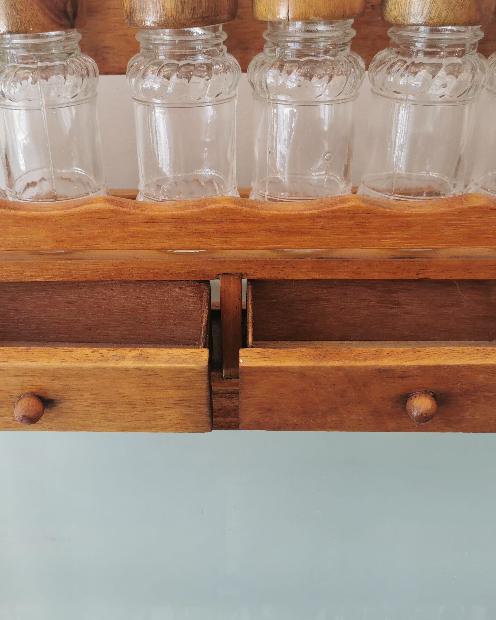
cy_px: 309
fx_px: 661
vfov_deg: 50.3
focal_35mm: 36
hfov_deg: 41.1
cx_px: 226
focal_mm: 5.58
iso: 80
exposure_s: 1/100
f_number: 1.8
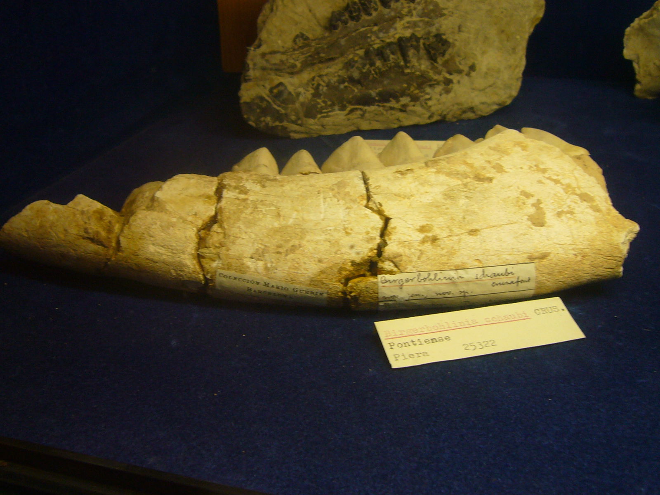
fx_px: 744
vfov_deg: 36.8
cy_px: 248
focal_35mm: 39
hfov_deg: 47.9
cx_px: 330
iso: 100
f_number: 2.8
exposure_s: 1/30
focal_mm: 4.6
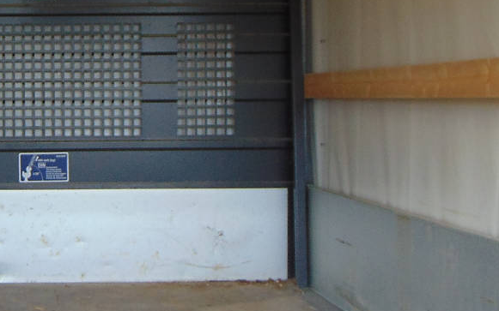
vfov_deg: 17.8
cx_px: 20
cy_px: 125
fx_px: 993
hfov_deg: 26.9
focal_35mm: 73
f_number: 3
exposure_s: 1/250
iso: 80
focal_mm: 4.5
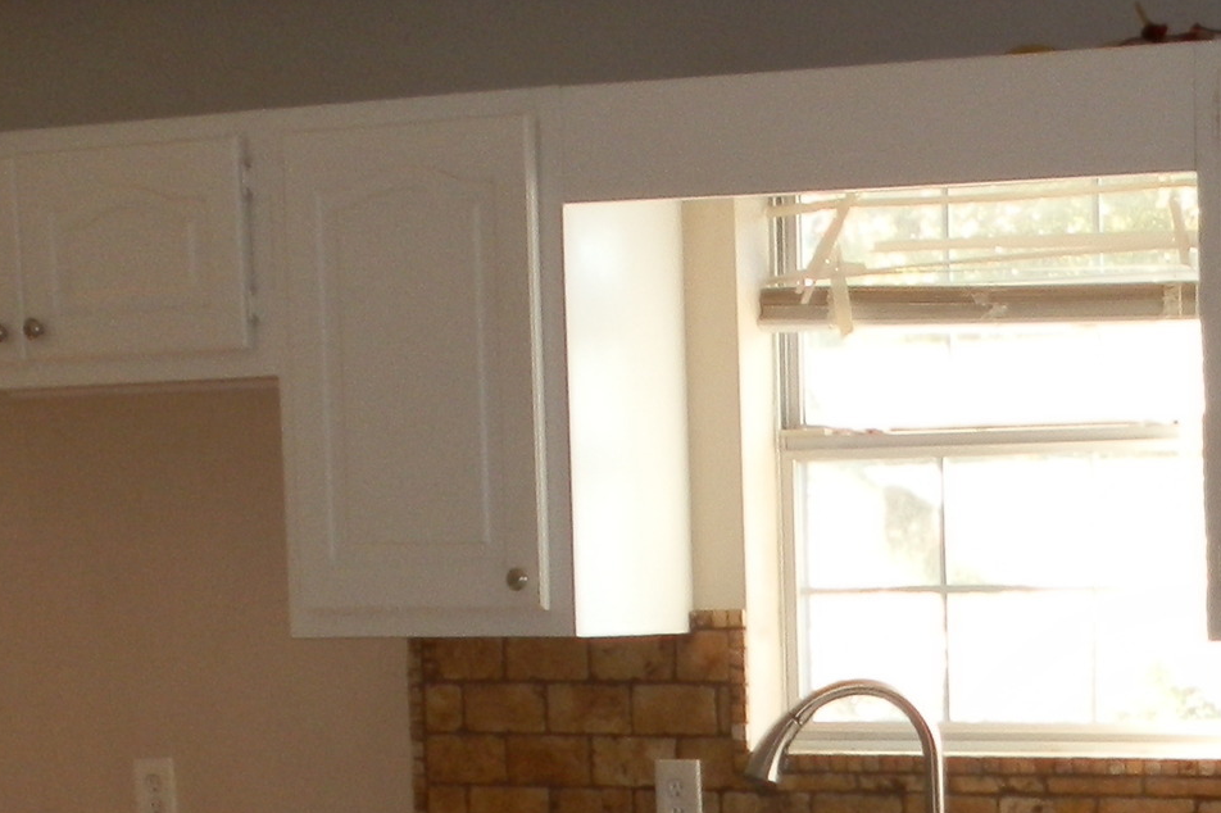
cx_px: 1207
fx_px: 3187
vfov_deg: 14.2
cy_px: 899
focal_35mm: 94
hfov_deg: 21.0
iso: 100
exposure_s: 1/30
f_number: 3.1
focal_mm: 5
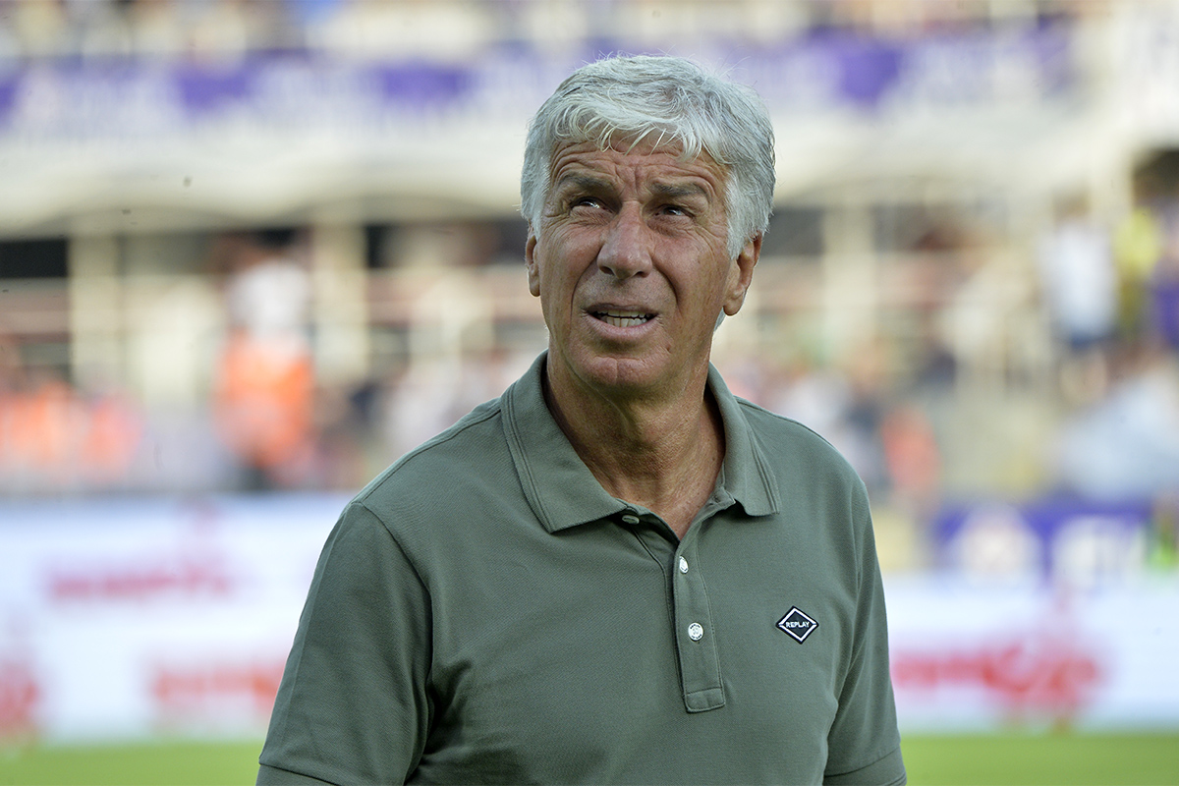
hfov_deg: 5.2
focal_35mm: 400
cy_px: 393
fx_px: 13099
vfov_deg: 3.4
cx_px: 590
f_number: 9
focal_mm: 400
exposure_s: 1/1000
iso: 2000
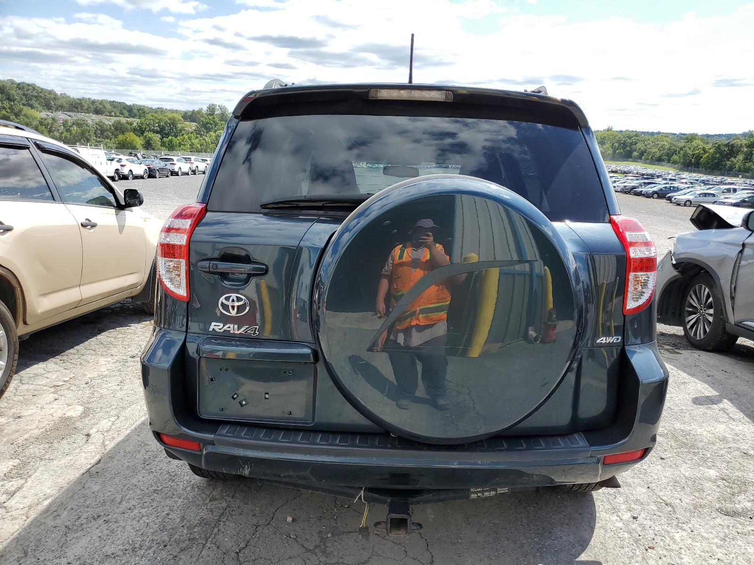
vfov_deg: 53.1
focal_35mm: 26
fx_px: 566
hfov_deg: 67.3
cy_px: 282
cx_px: 377
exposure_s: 1/2000
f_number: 1.5
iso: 50
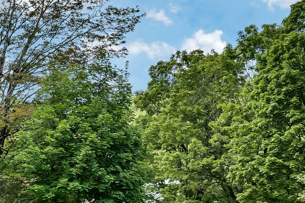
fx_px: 1423
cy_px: 260
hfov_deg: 12.1
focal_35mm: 168
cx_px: 34
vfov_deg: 8.1
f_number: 7.1
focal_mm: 60
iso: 800
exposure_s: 1/200
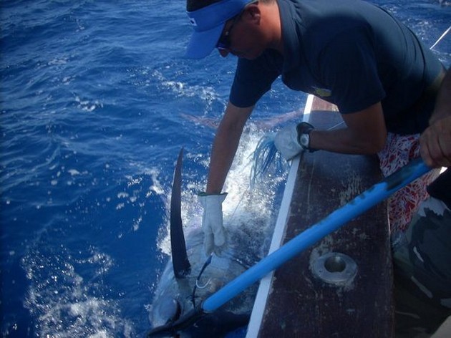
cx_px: 226
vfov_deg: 38.6
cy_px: 169
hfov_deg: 50.2
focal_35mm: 37
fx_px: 482
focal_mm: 6.2
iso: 64
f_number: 5.6
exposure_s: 1/149
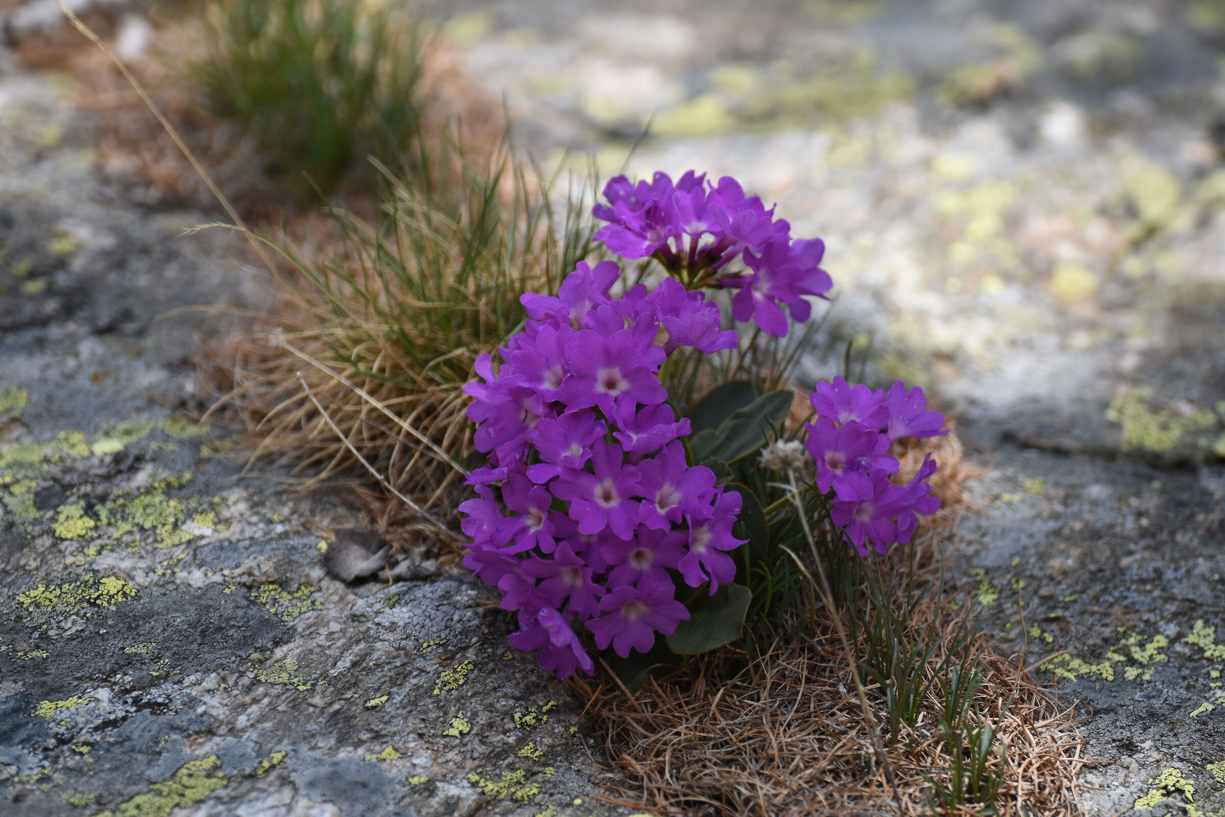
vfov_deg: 5.9
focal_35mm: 232
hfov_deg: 8.9
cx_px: 612
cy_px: 408
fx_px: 7911
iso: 400
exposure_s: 1/1600
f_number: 5
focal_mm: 155
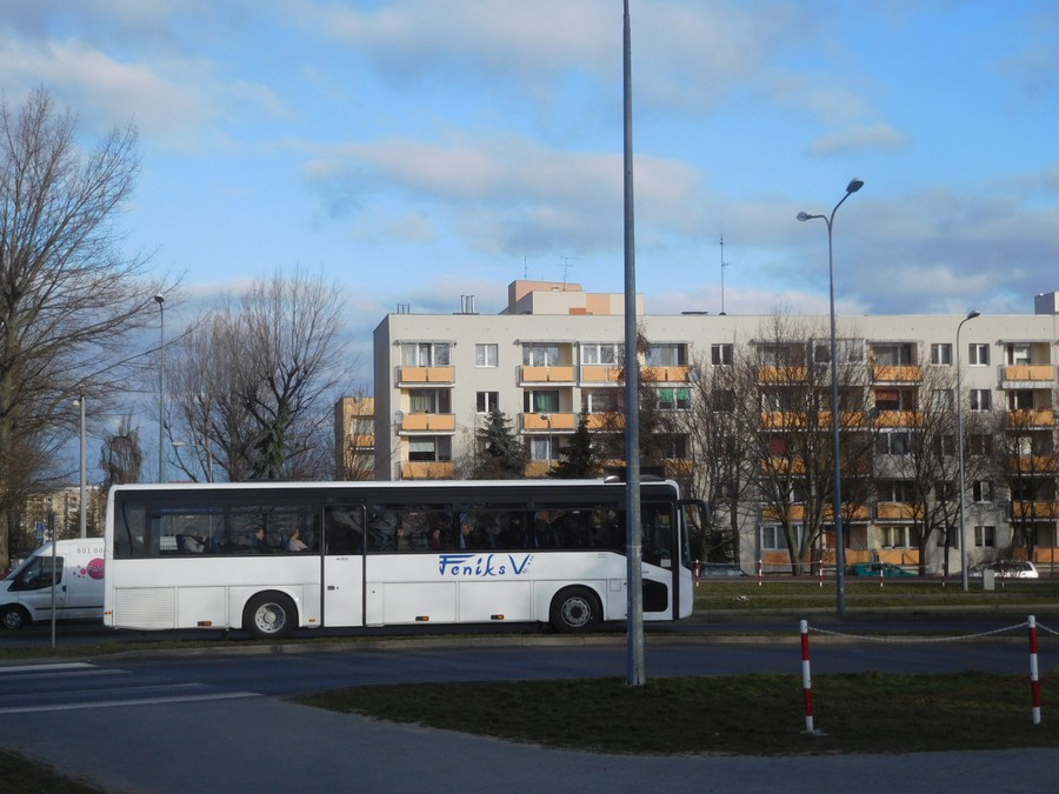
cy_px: 397
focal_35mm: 55
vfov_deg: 26.6
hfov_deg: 34.9
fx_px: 1683
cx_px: 530
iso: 125
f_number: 4.2
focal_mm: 9.8
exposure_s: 1/800
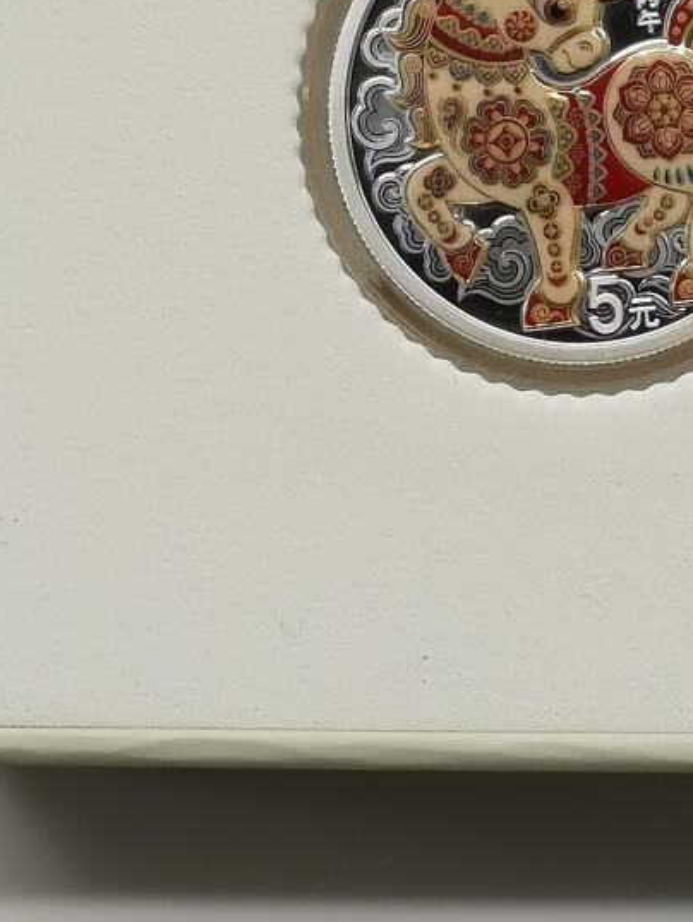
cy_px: -591
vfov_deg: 7.2
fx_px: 7228
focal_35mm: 271
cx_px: 604
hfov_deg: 5.5
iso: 160
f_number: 16
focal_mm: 7.48
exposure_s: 1/100
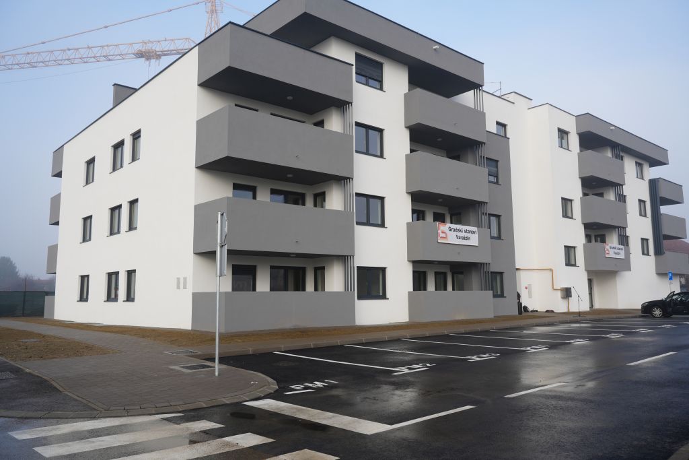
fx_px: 536
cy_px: 230
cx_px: 344
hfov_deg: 65.5
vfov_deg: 46.4
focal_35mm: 28
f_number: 5
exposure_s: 1/250
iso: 100
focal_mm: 28
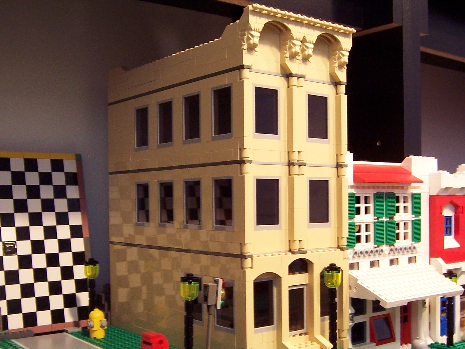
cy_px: 204
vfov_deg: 32.1
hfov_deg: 42.1
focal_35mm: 45
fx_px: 604
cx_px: 240
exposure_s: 1/10
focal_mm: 5.5
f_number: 3.4
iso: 140
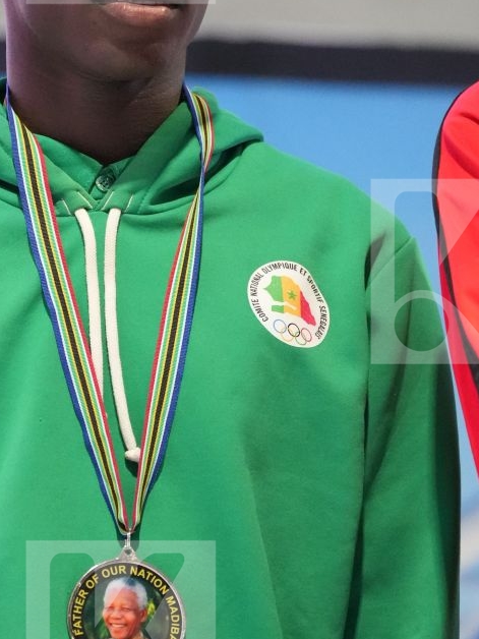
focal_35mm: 551
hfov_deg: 2.7
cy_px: 272
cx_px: 121
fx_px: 10166
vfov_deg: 3.6
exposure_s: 1/250
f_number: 2.8
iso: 5000
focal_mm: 200
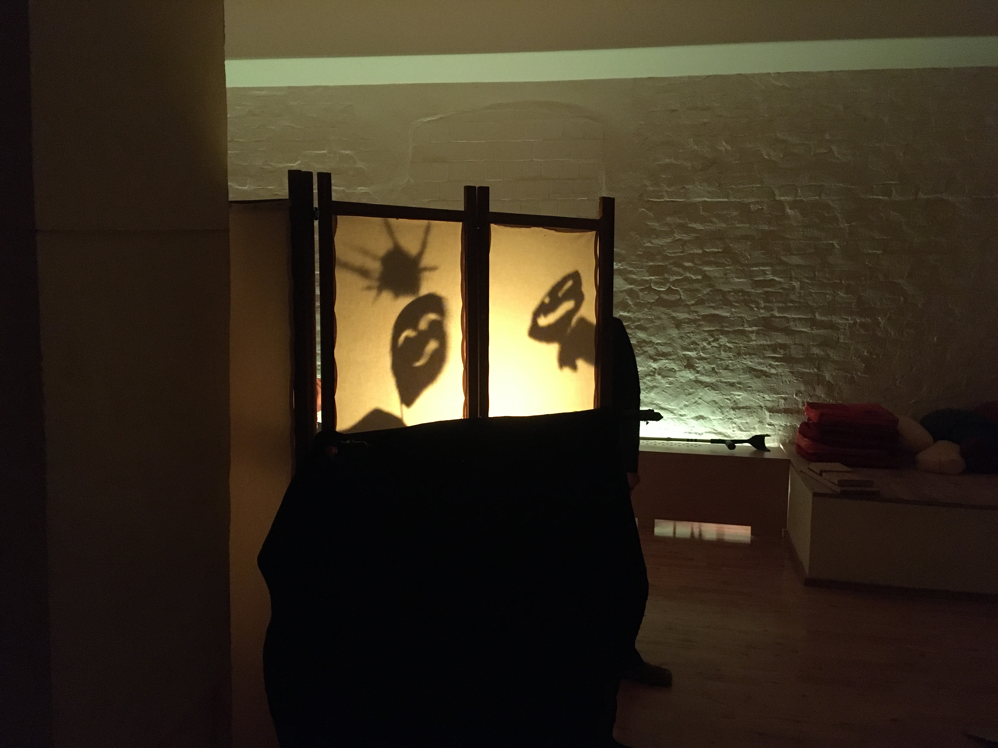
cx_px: 499
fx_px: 836
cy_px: 374
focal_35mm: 29
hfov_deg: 61.7
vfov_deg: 48.2
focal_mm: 4.15
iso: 320
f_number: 2.2
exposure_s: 1/17
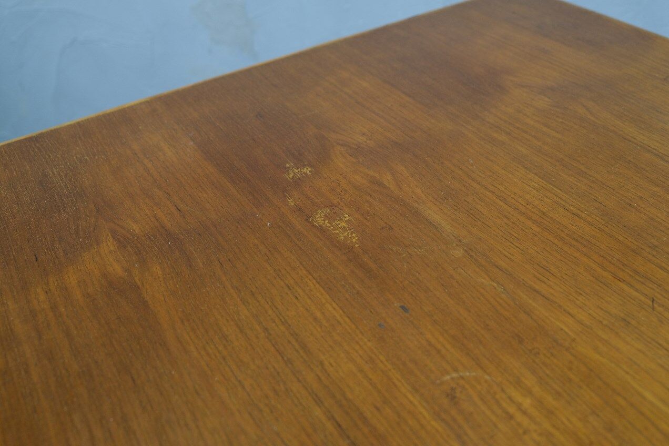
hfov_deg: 57.2
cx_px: 334
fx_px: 613
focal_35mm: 33
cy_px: 223
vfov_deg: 40.0
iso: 500
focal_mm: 22.3
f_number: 3.2
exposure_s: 1/30
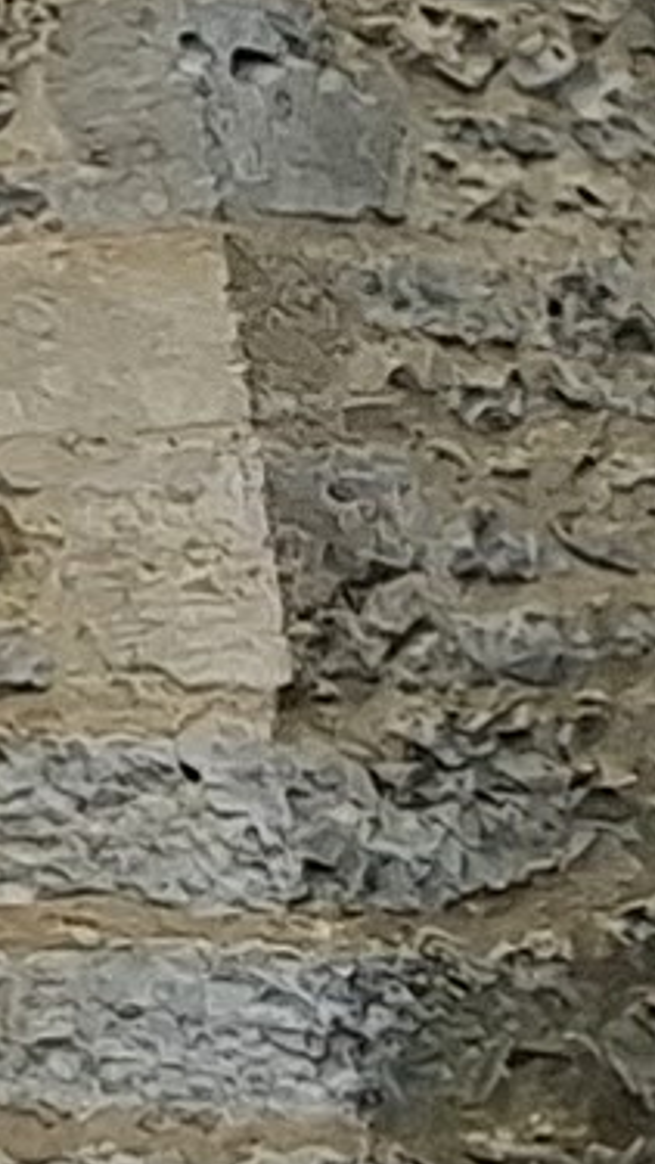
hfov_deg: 6.1
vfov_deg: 13.3
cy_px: -649
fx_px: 4661
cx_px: -2322
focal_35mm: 151
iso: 40
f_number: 2.2
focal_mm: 1.74
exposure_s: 1/690
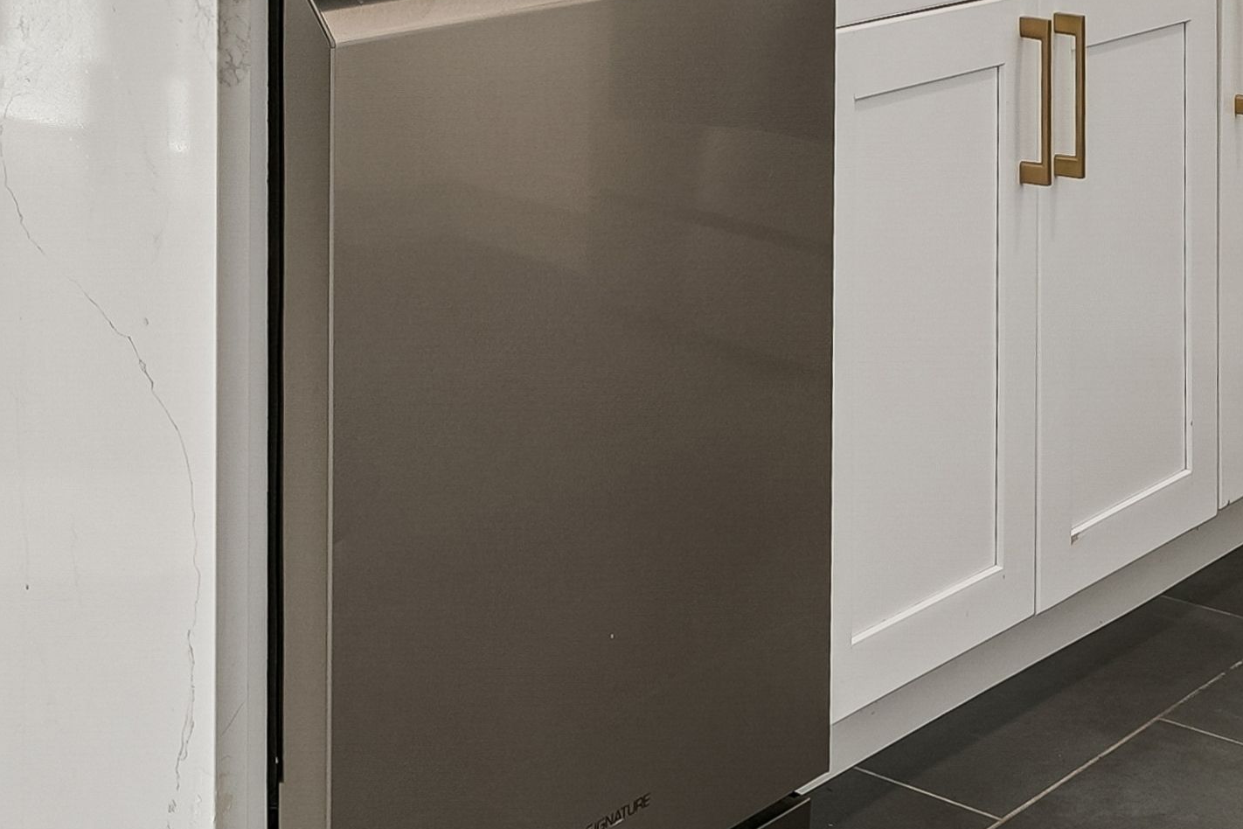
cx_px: 139
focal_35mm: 69
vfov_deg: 18.5
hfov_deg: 28.2
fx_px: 2382
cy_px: -207
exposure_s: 1/25
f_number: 8
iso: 100
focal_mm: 14
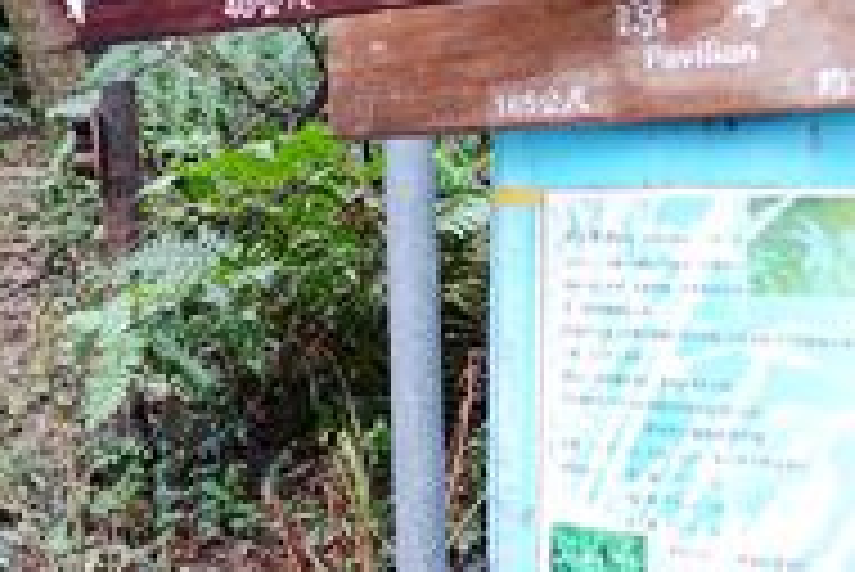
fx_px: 1949
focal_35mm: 82
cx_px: -54
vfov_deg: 16.5
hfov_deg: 23.4
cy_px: 106
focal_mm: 8.8
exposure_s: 1/30
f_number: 1.8
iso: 160
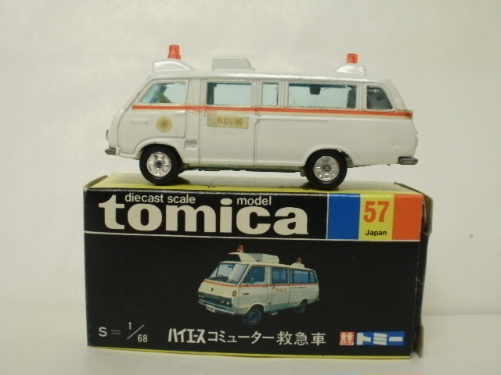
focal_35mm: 44
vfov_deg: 32.9
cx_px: 250
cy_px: 188
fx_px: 637
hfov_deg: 42.9
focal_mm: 7.7
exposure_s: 1/13
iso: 125
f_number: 4
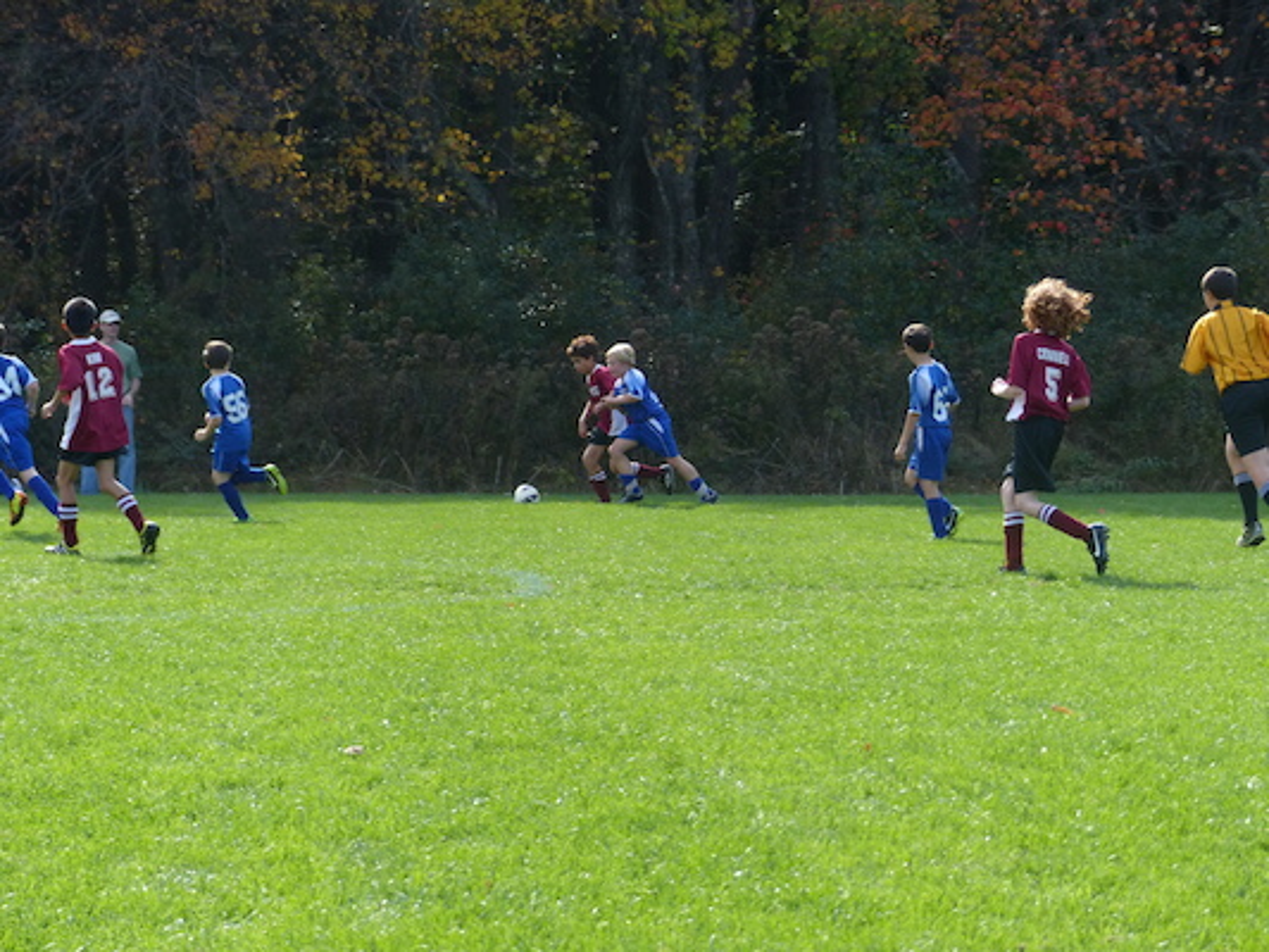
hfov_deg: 13.4
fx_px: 5390
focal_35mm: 147
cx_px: 634
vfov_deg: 10.1
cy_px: 476
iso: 250
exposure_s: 1/500
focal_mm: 26.5
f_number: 2.8
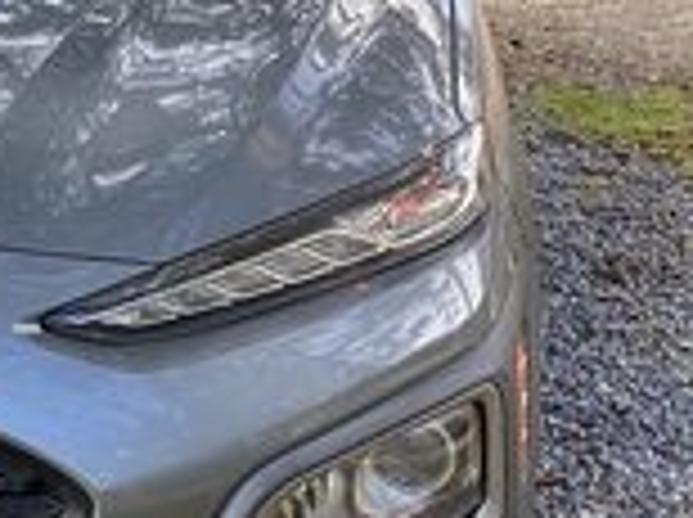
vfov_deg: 14.0
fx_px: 2099
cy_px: 194
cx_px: -189
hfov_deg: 17.6
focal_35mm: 105
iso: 25
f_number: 2.4
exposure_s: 1/120
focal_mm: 3.3
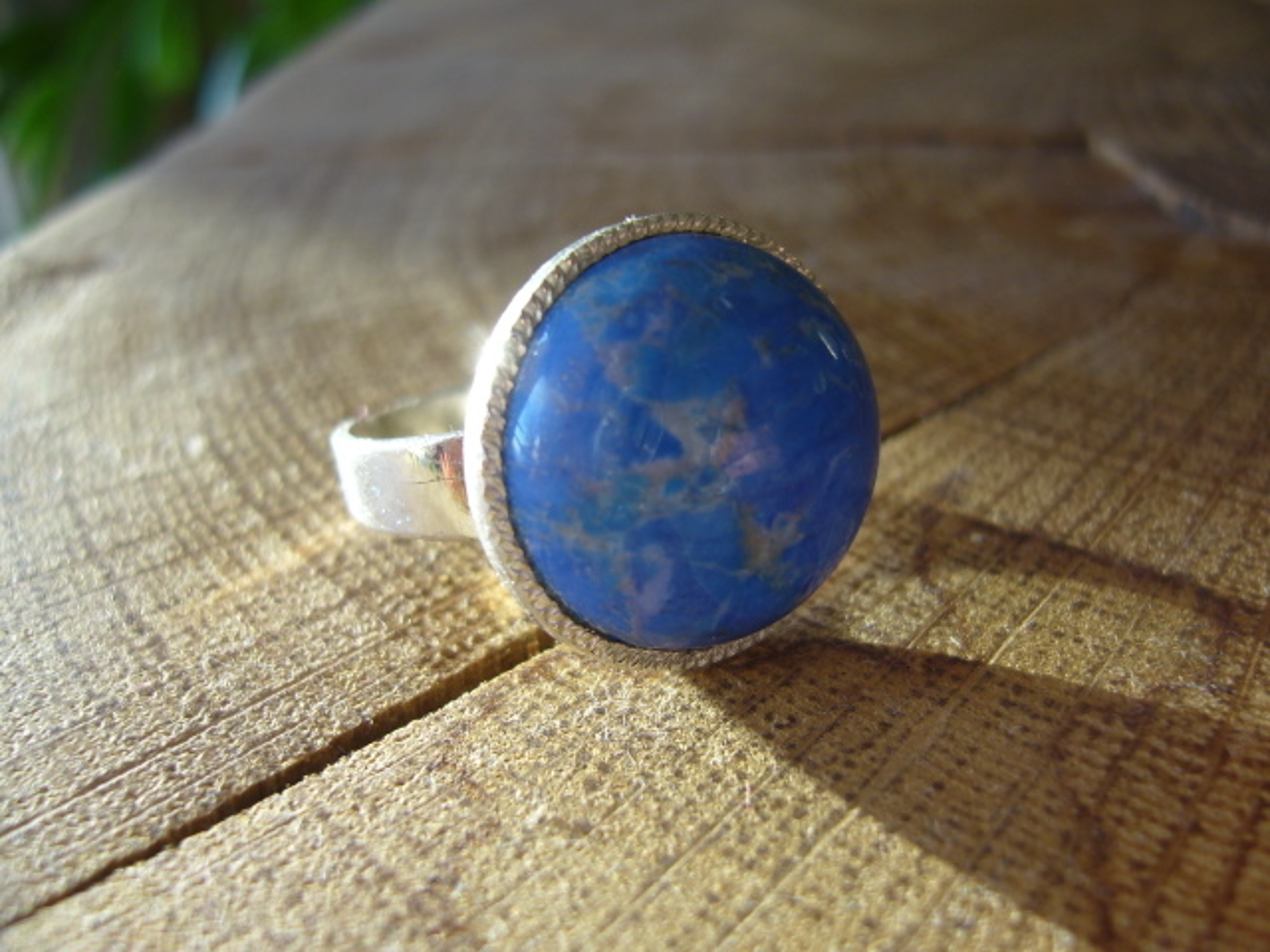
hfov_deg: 52.6
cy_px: 476
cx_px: 635
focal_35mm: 35
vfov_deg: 40.7
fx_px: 1284
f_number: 2.8
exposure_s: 1/50
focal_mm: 5.8
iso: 80
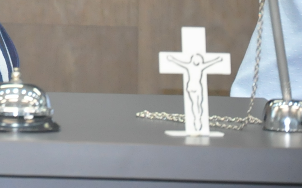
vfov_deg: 2.6
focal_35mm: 514
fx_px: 4227
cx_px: -172
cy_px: -126
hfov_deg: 4.1
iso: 2000
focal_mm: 105
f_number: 5.6
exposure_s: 1/60
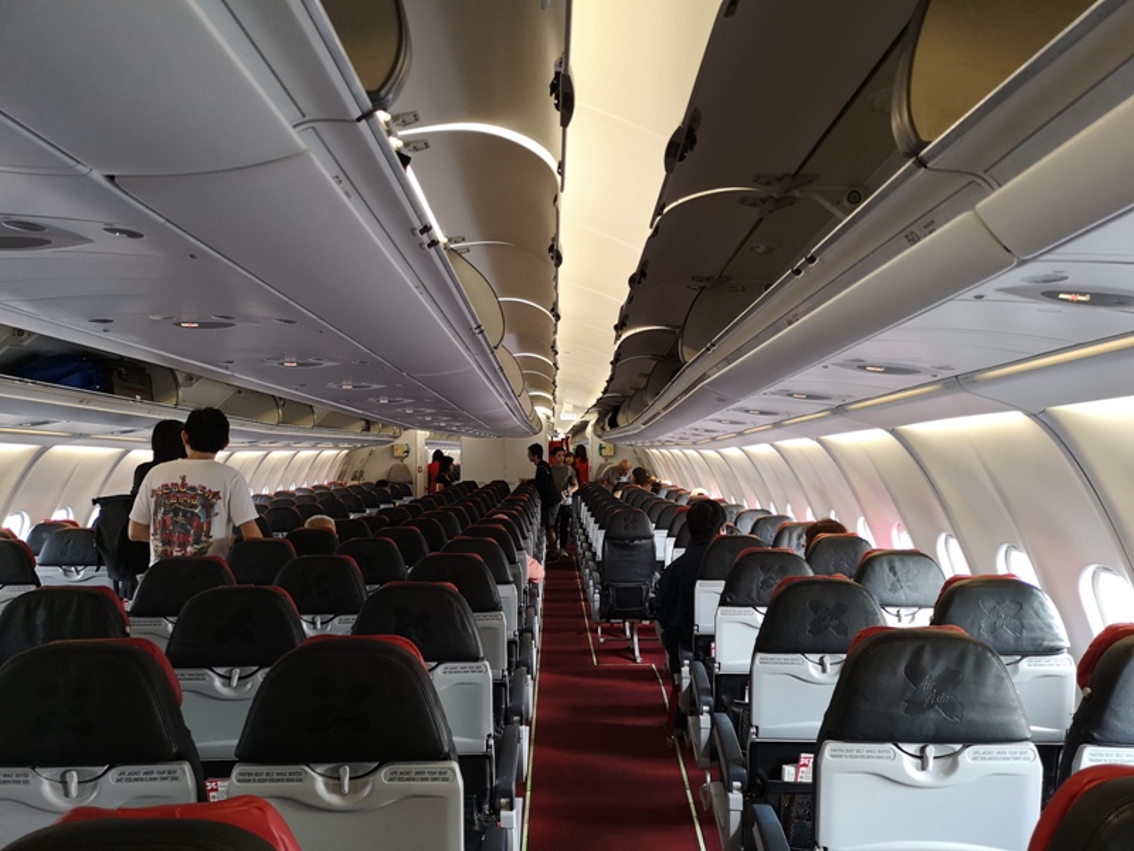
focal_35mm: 27
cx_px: 567
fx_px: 885
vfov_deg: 51.4
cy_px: 426
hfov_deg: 65.3
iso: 160
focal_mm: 3.95
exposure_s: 1/50
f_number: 1.8
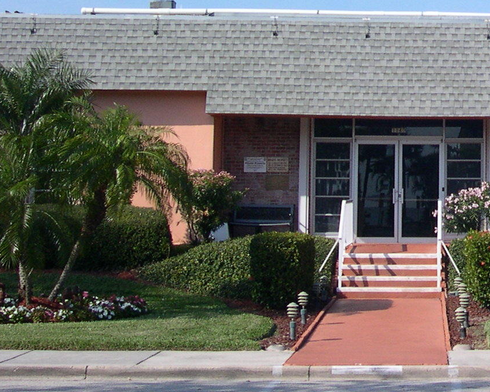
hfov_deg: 18.2
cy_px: -20
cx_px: 610
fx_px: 1436
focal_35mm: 99
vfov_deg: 15.2
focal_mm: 8
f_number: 7.6
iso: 100
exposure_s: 1/249
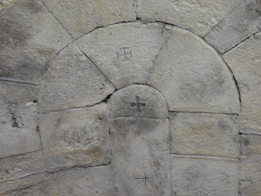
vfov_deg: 18.4
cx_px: 130
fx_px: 603
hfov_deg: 24.4
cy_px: 98
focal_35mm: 80
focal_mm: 14.3
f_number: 3.5
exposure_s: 1/60
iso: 360
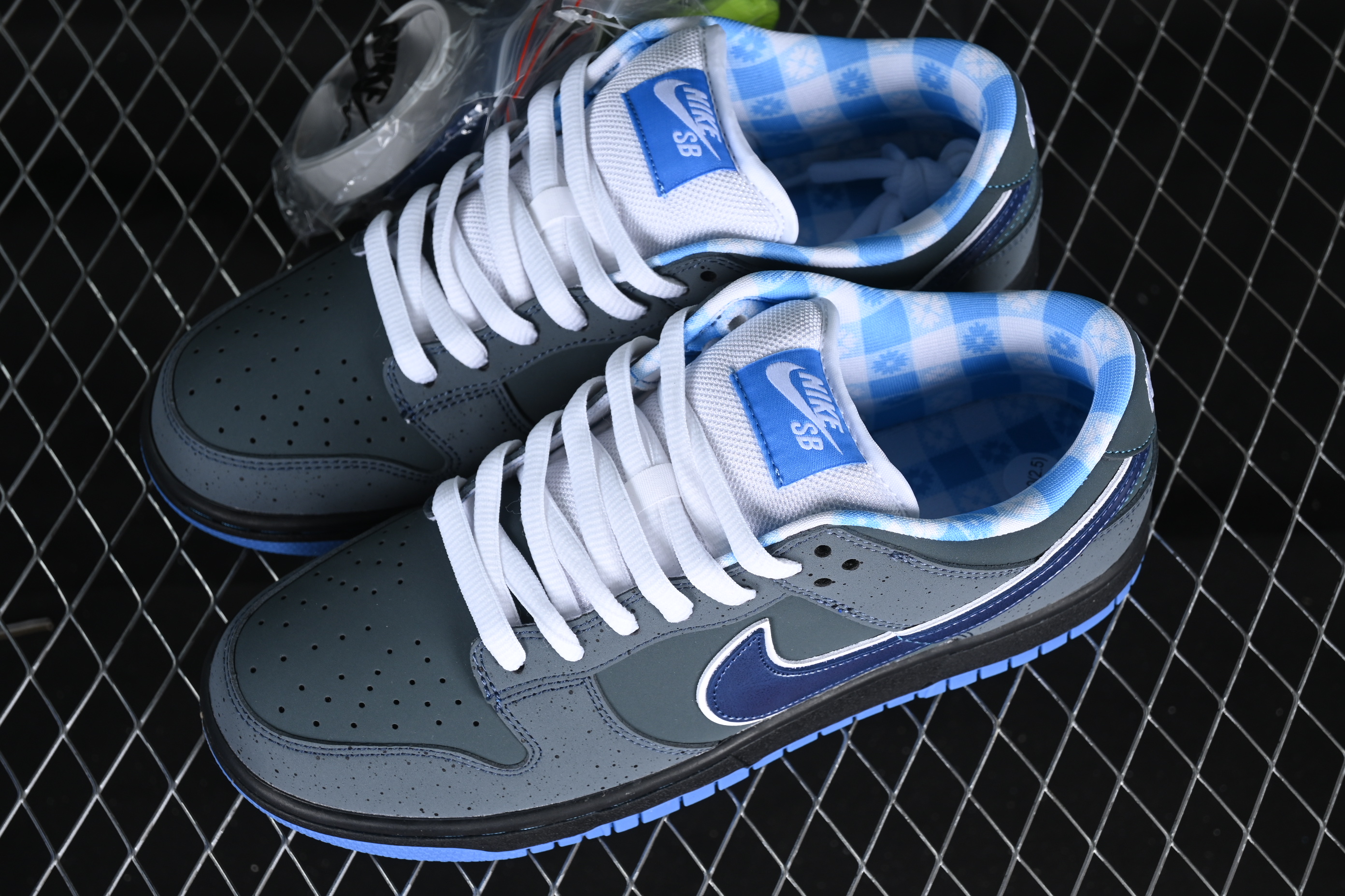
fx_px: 2802
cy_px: 448
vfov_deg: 18.2
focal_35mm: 75
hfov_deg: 27.0
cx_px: 672
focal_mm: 50
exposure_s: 1/80
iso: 160
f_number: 6.3
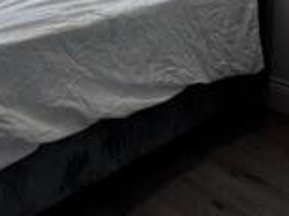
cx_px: -63
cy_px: -110
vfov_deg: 22.4
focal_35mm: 53
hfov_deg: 30.4
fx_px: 442
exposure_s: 1/488
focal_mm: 2.22
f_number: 2.2
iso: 40
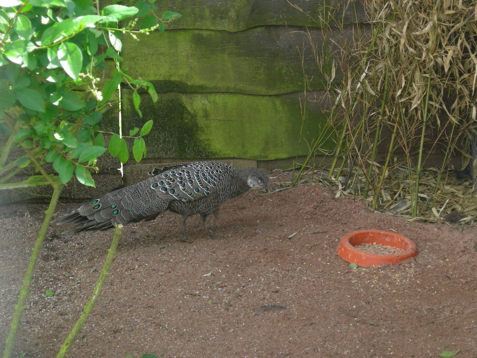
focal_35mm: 110
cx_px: 238
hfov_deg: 17.9
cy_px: 179
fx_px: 1516
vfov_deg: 13.5
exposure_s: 1/120
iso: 178
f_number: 4.8
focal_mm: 23
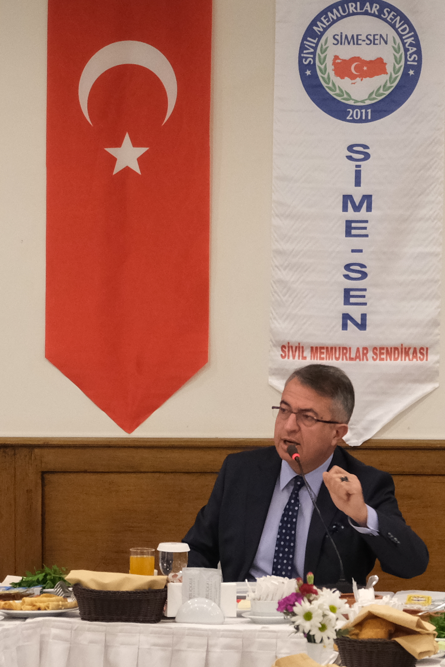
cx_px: 39
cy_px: 596
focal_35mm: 174
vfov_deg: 11.7
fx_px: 3225
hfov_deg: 7.9
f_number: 3.6
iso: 2500
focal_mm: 39
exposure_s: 1/110
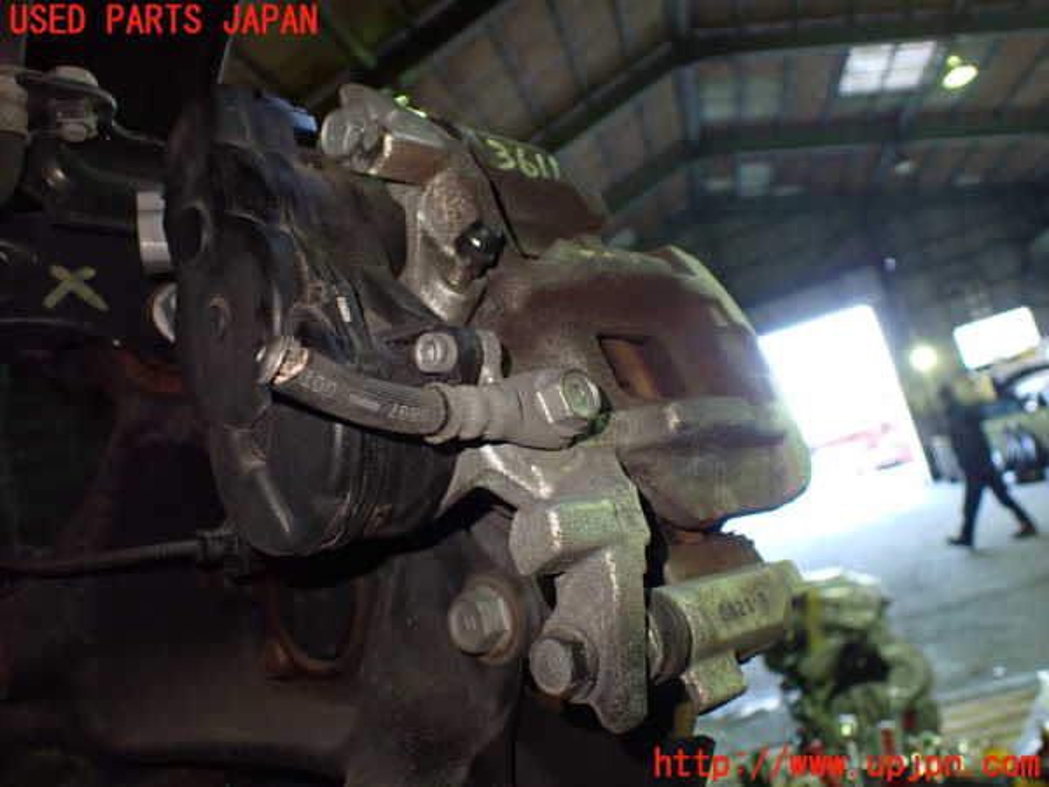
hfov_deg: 60.0
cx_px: 524
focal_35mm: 30
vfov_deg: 46.8
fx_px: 909
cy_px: 394
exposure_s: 1/60
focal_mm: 5.4
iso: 800
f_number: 2.3
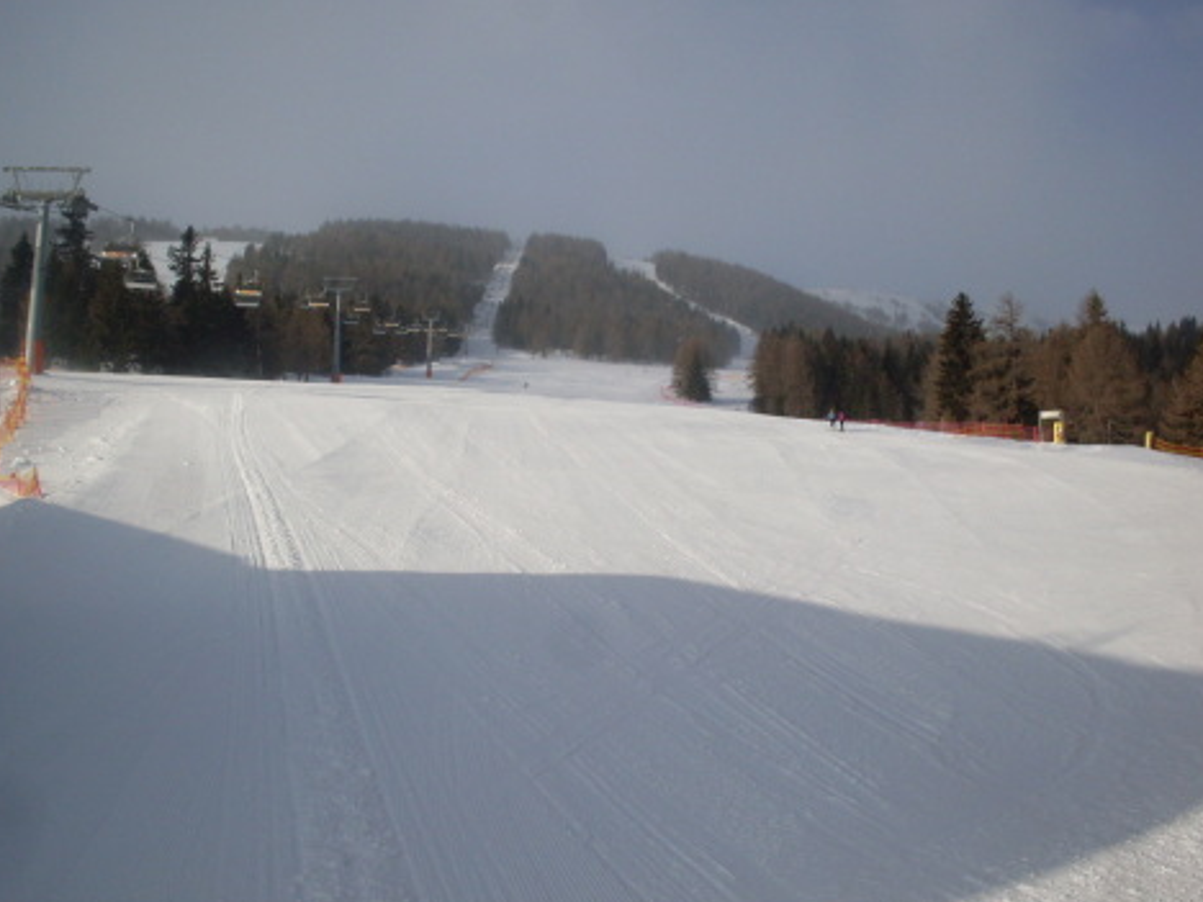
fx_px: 1355
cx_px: 591
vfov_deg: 36.8
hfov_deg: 47.9
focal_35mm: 39
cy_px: 457
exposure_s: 1/350
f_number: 8.4
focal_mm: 6.3
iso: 80
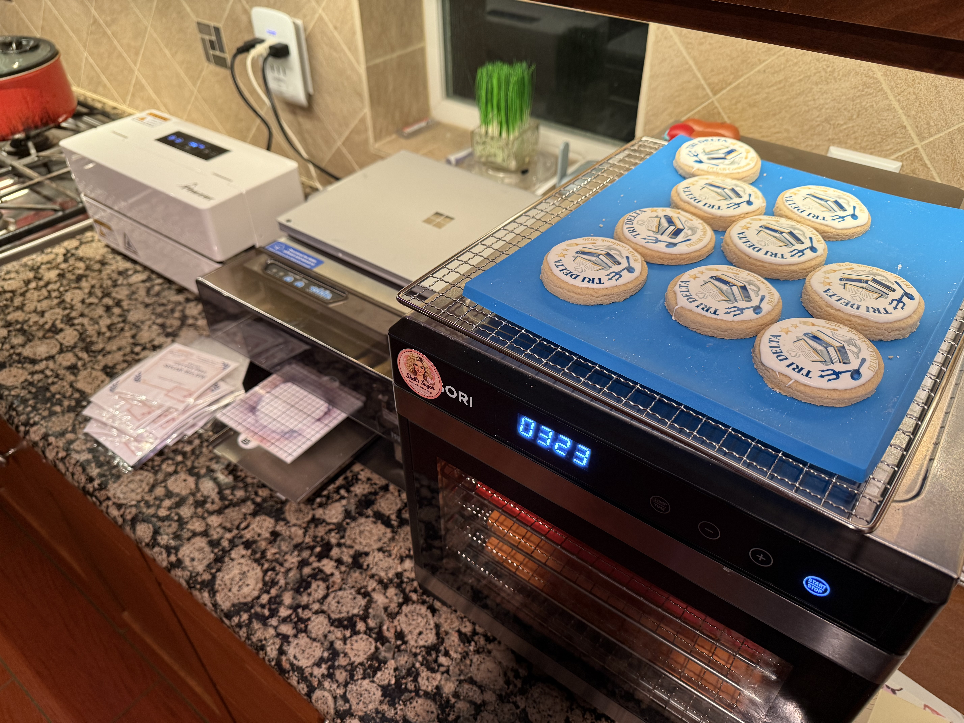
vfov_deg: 56.8
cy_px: 362
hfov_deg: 71.6
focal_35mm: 24
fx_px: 668
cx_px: 482
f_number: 1.78
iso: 160
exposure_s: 1/42
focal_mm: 6.76
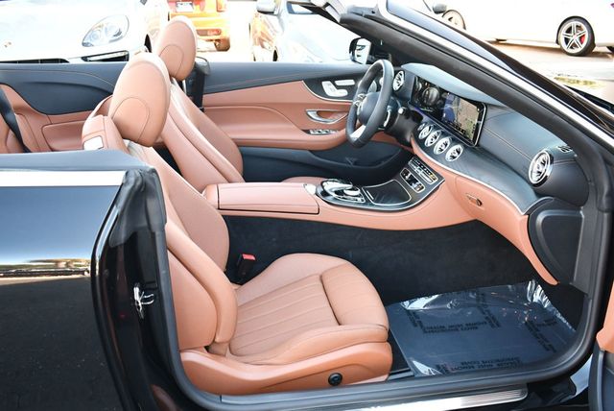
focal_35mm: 36
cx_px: 307
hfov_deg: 53.1
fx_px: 615
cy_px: 206
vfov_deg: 36.9
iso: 800
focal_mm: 18
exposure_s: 1/200
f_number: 3.5
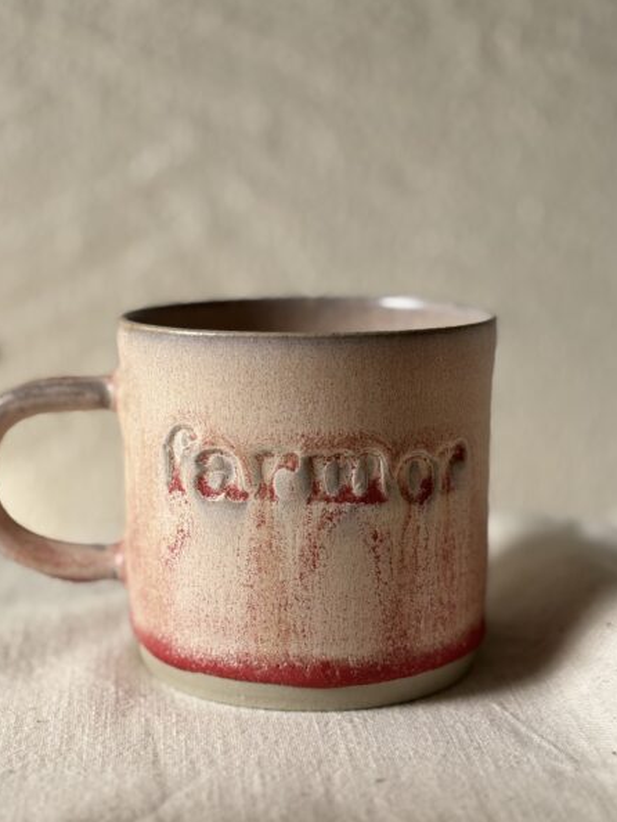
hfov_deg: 21.0
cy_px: 457
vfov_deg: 27.7
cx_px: 296
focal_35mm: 70
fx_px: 1662
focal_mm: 5.96
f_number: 1.6
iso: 32
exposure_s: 1/935
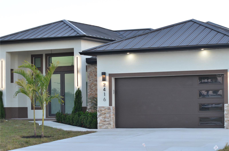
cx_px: 114
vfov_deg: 13.0
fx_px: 666
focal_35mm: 105
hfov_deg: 19.5
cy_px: 76
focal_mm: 70
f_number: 4
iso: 800
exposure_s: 1/250
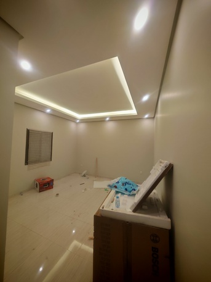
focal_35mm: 13
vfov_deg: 106.2
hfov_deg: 89.9
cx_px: 106
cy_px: 141
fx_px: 106
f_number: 2
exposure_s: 1/60
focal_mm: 1.82
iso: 64
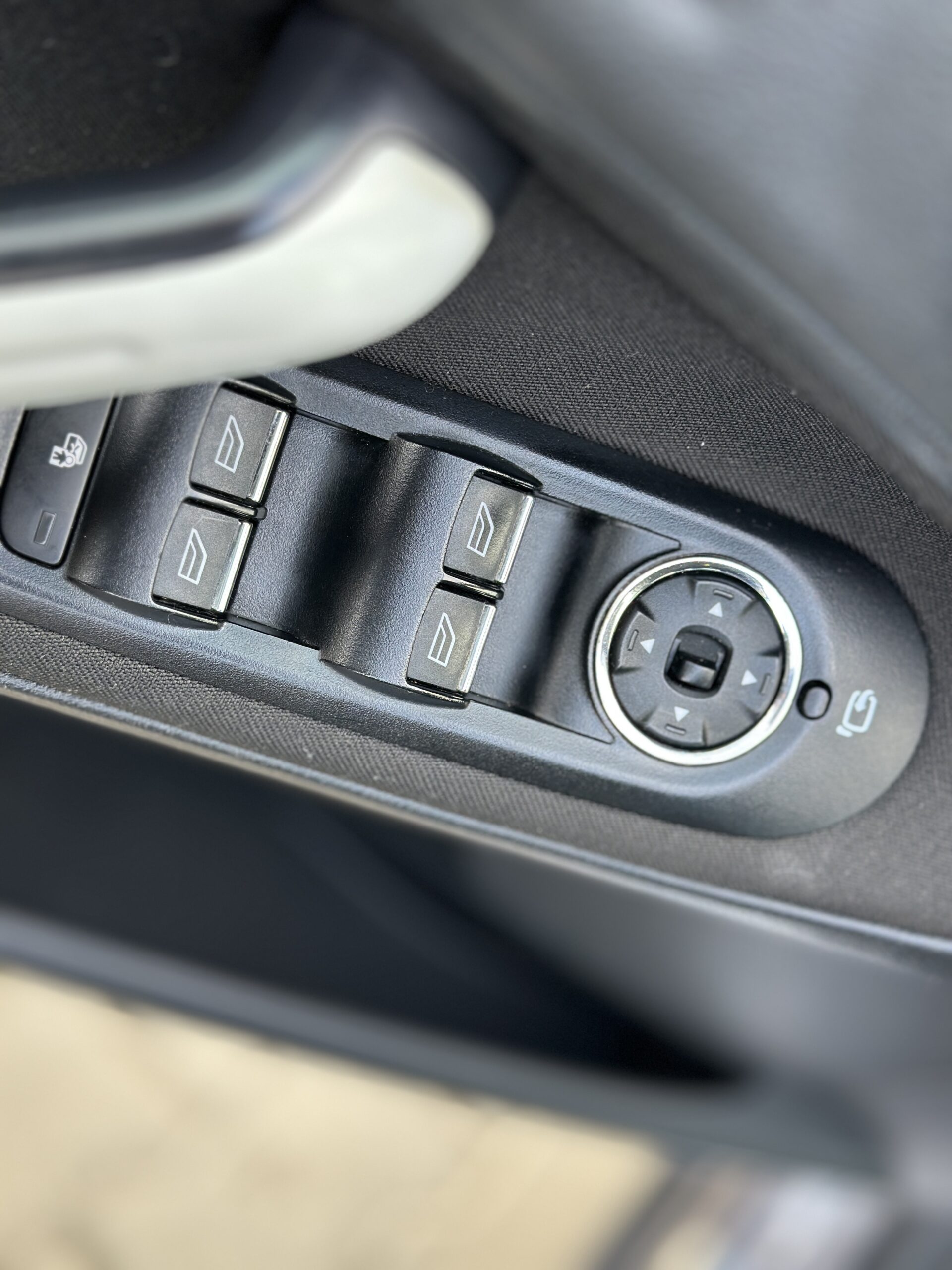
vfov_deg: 39.7
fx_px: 1760
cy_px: 635
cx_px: 476
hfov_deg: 30.3
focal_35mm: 48
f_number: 1.78
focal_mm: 6.86
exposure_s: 1/85
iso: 125
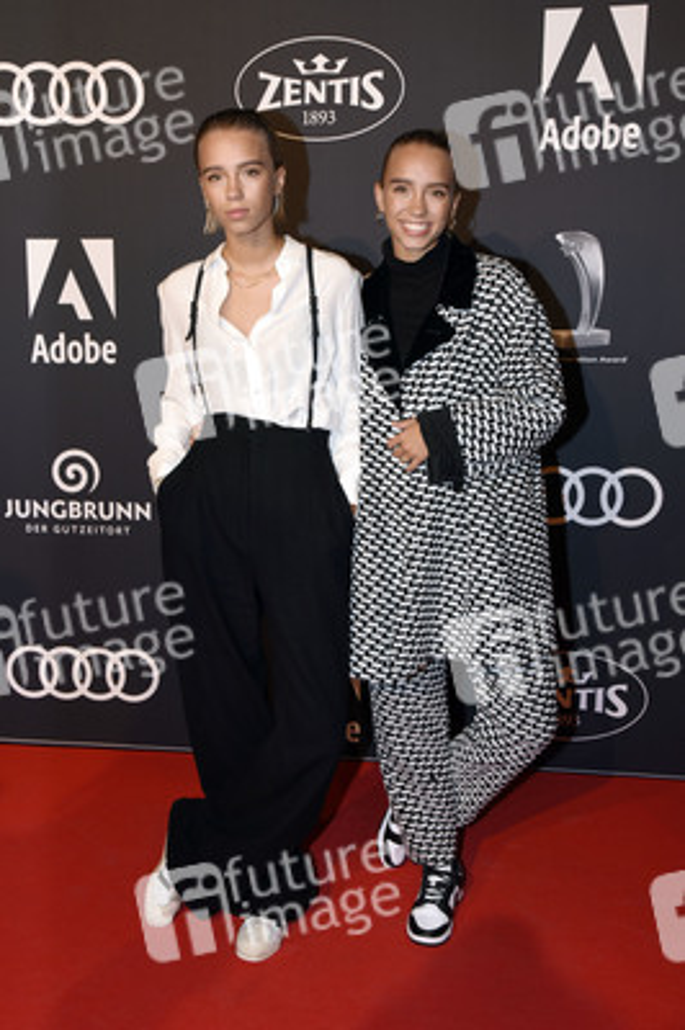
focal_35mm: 35
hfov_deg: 37.8
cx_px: 342
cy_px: 515
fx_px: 1001
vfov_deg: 54.5
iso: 800
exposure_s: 1/100
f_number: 6.3
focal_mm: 35
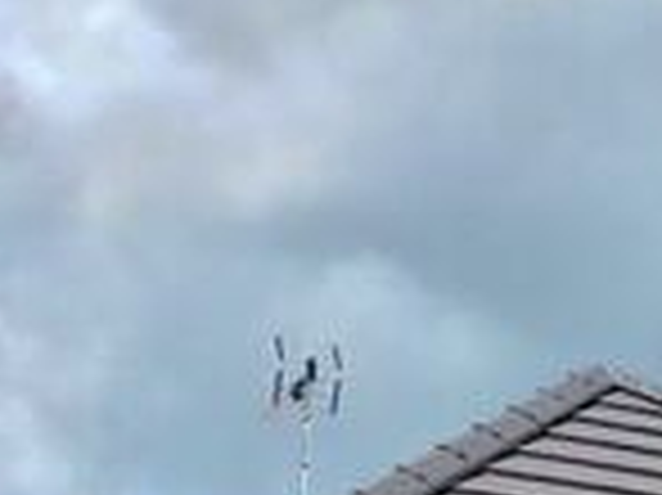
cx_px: 779
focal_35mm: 138
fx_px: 2637
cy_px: 925
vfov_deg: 10.1
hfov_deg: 13.9
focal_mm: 4.15
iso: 25
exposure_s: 1/884
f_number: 2.2
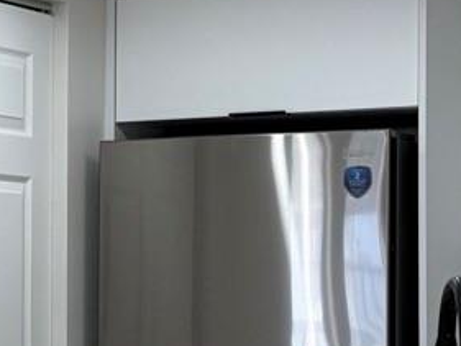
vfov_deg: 10.0
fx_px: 1972
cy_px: 251
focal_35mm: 148
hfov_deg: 13.0
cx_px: -97
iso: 40
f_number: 1.6
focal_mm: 5.96
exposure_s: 1/121
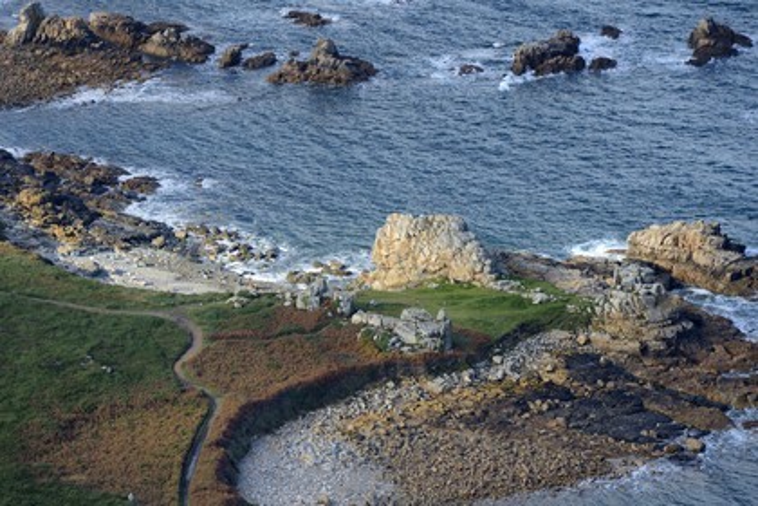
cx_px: 379
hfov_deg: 10.3
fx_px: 4211
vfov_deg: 6.9
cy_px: 253
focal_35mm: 200
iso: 800
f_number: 8
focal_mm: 200
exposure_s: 1/1250
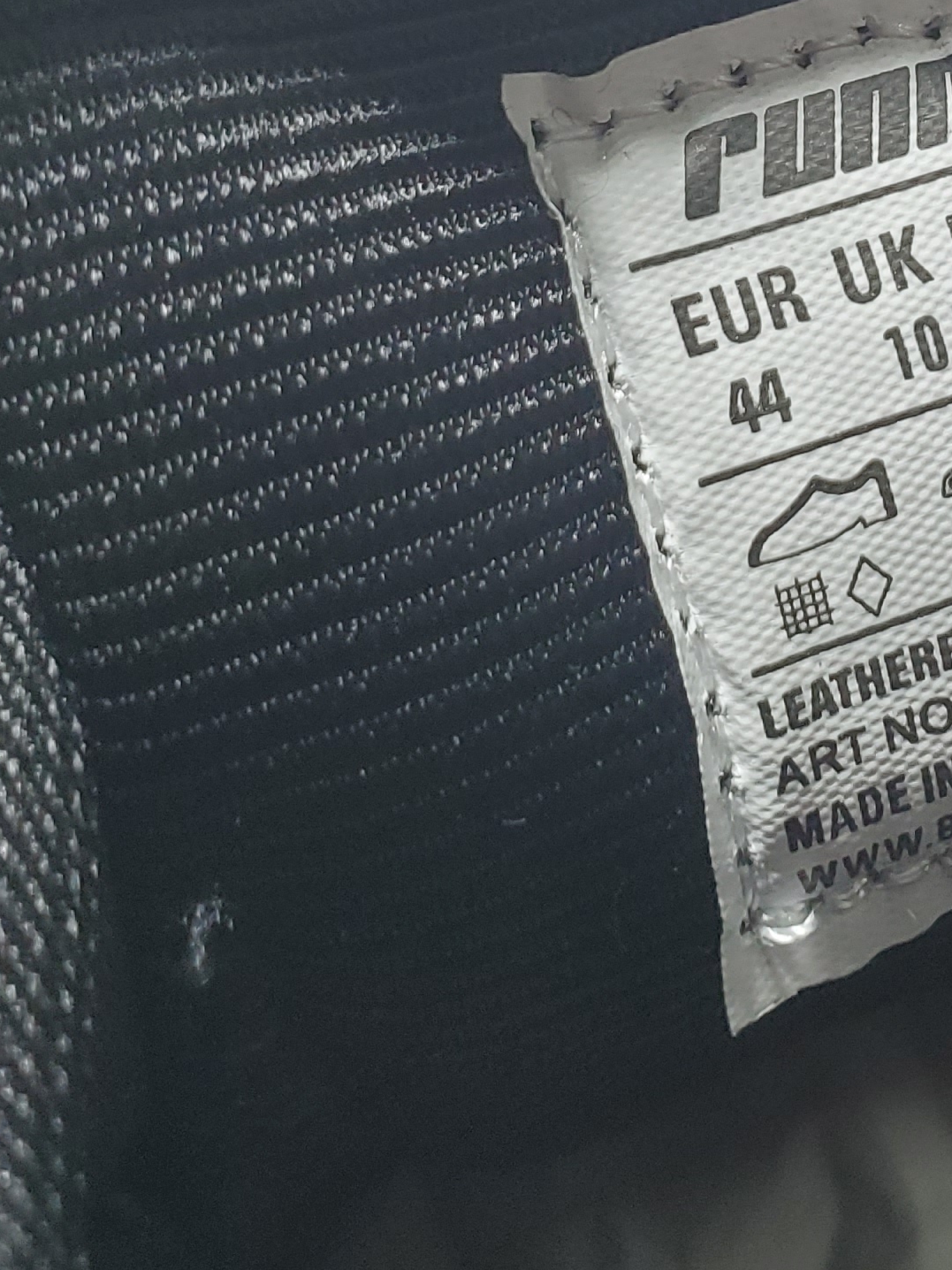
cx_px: 1116
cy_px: 47
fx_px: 2677
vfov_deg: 25.5
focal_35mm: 73
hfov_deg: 19.1
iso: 100
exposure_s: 1/100
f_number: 2.4
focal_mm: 4.3
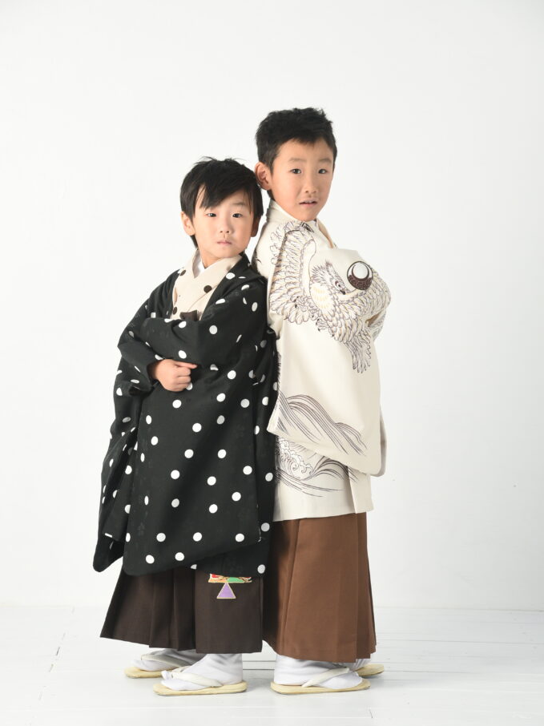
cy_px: 353
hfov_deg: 14.8
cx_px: 273
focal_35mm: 100
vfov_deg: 19.6
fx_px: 2096
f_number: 7.1
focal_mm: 92
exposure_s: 1/160
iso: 1000
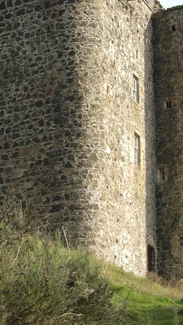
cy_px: 220
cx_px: 74
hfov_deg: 8.9
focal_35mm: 137
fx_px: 1182
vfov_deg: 15.6
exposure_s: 1/200
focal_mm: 36
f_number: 7.1
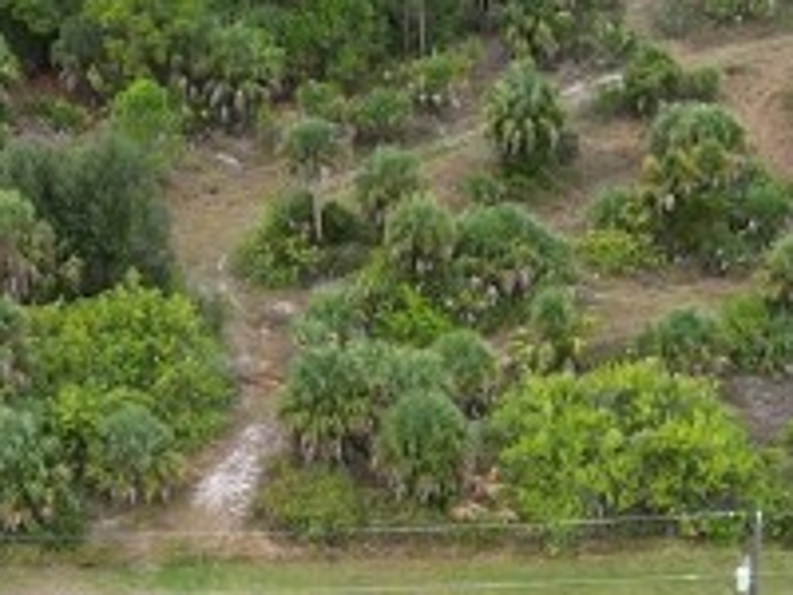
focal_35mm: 123
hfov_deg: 16.0
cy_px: 980
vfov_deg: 11.4
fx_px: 2818
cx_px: 436
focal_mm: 6.72
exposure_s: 1/320
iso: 110
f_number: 1.7
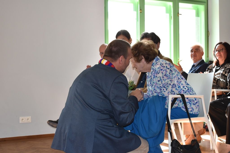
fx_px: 326
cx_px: 115
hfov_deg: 38.9
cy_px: 76
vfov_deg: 26.5
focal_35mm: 51
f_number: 5.6
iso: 640
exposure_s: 1/125
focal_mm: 34
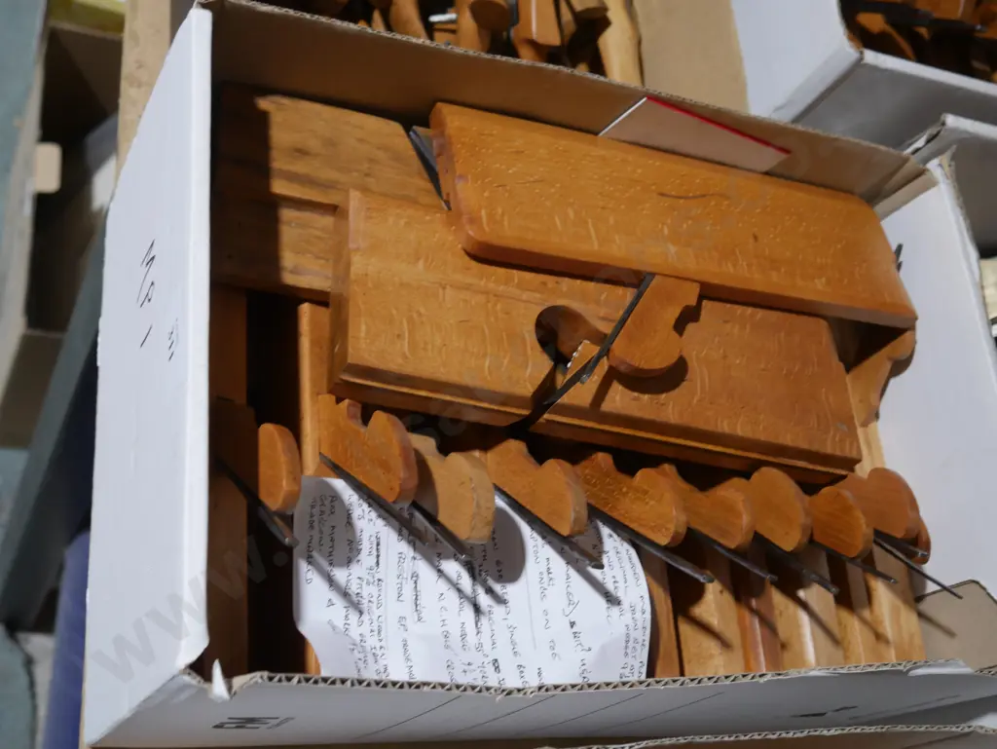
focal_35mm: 42
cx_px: 498
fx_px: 1210
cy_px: 374
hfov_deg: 44.8
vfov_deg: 34.4
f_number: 4.6
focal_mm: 21
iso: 640
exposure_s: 1/60
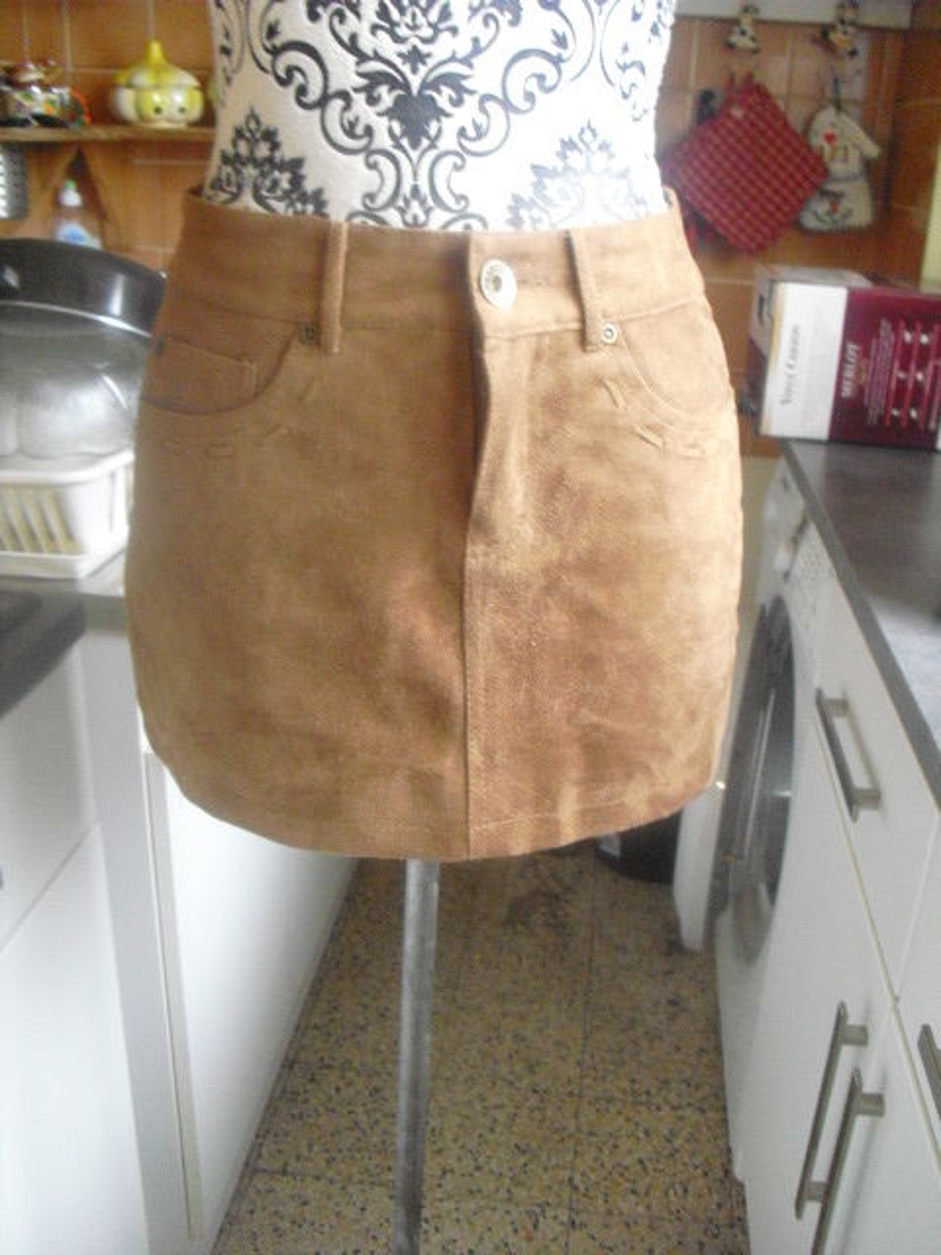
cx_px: 470
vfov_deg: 51.4
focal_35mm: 36
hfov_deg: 39.7
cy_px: 628
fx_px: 1305
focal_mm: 6.3
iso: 800
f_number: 3.1
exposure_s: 1/25
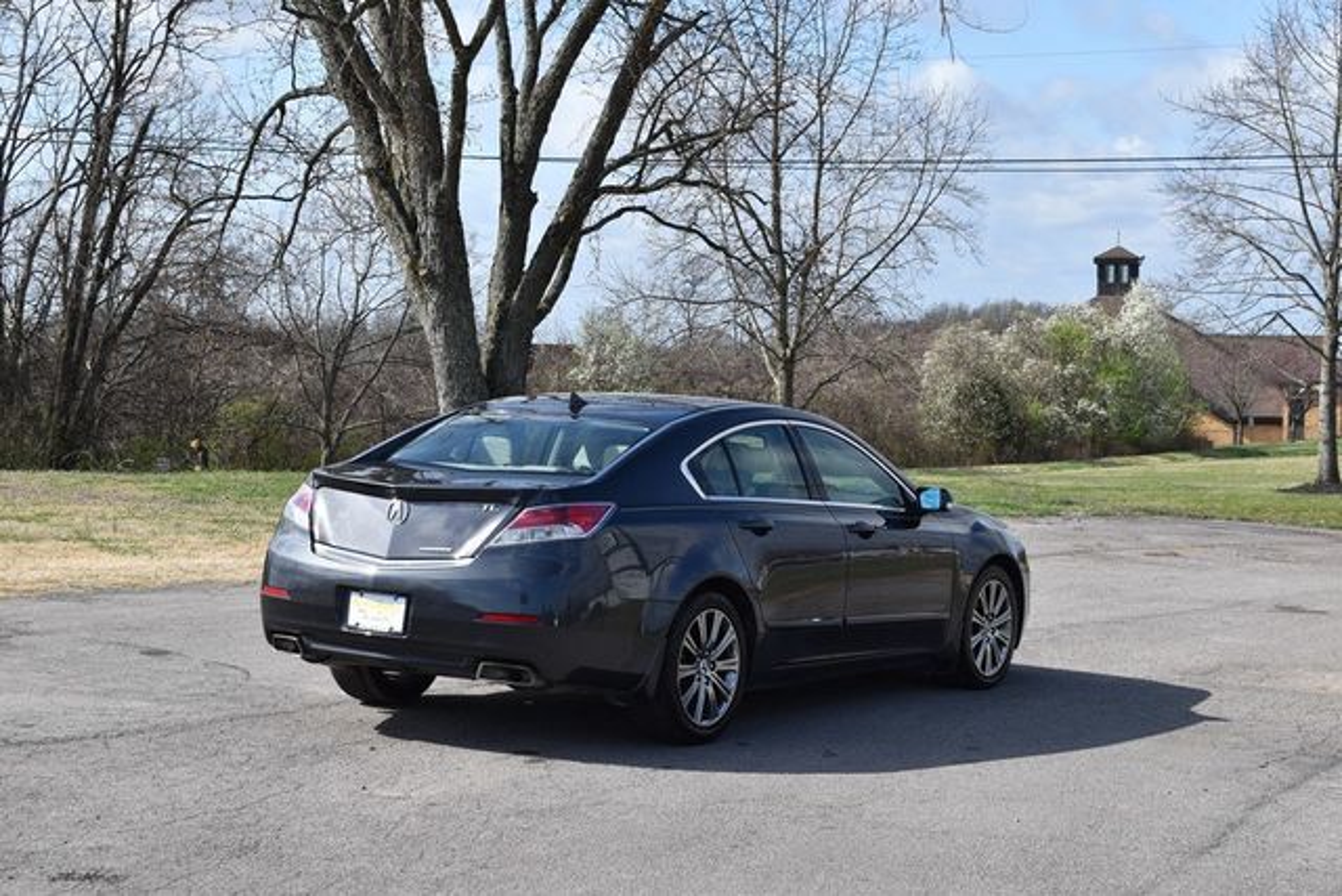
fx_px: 2517
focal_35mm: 68
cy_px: 448
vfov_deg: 20.2
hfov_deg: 29.9
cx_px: 671
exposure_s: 1/250
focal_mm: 45
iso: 100
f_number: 8
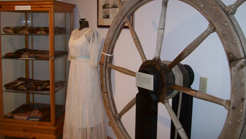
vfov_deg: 29.5
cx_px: 124
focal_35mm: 40
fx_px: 261
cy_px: 49
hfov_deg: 50.5
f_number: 2.7
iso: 200
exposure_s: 1/64
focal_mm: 6
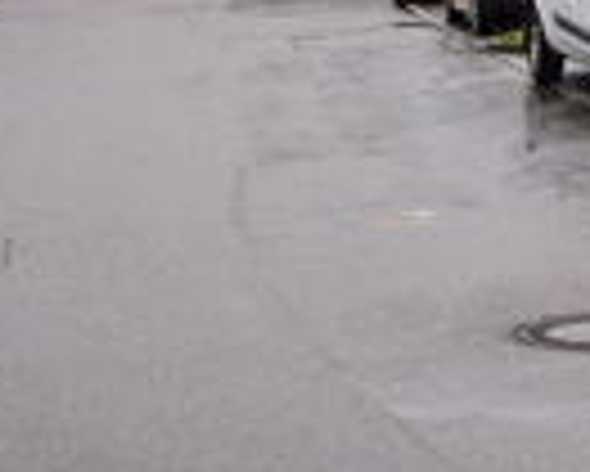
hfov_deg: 14.0
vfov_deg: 11.8
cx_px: 869
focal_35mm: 129
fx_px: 2254
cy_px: -63
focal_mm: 30
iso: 100
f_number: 6.3
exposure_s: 1/100
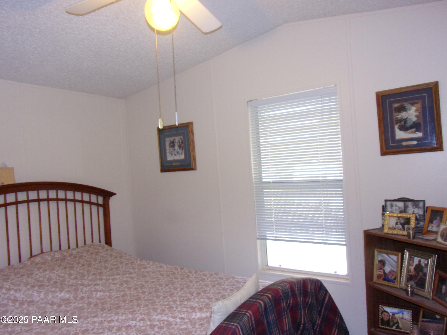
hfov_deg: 71.6
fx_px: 310
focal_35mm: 24
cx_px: 224
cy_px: 168
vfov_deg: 56.8
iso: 200
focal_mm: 4.3
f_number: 3.3
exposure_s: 1/34
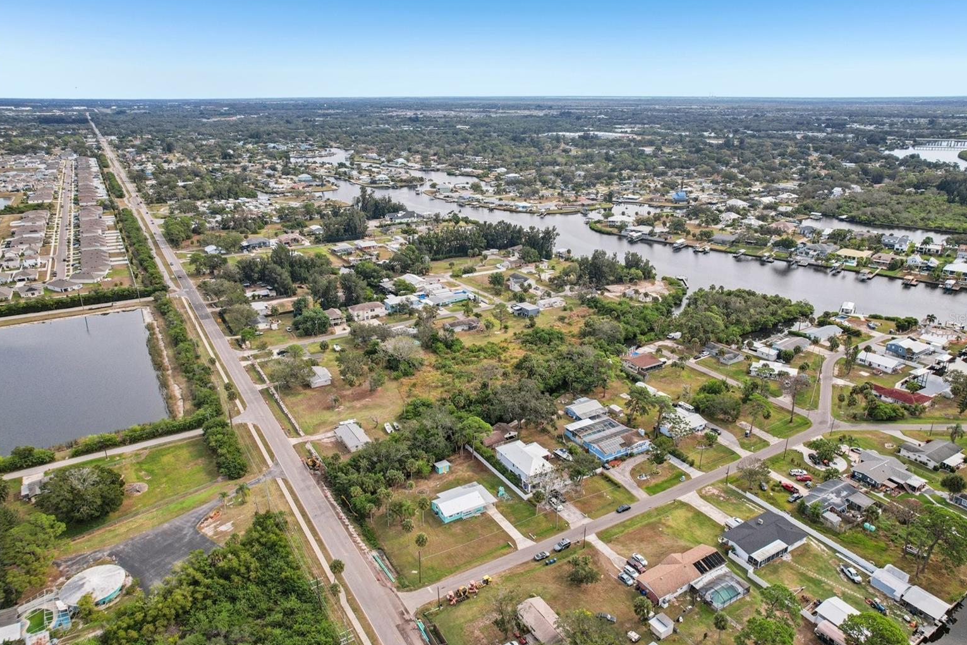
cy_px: 317
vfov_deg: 55.1
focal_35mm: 23
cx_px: 500
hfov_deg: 76.1
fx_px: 618
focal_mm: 8.4
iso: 130
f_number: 2.8
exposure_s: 1/2000
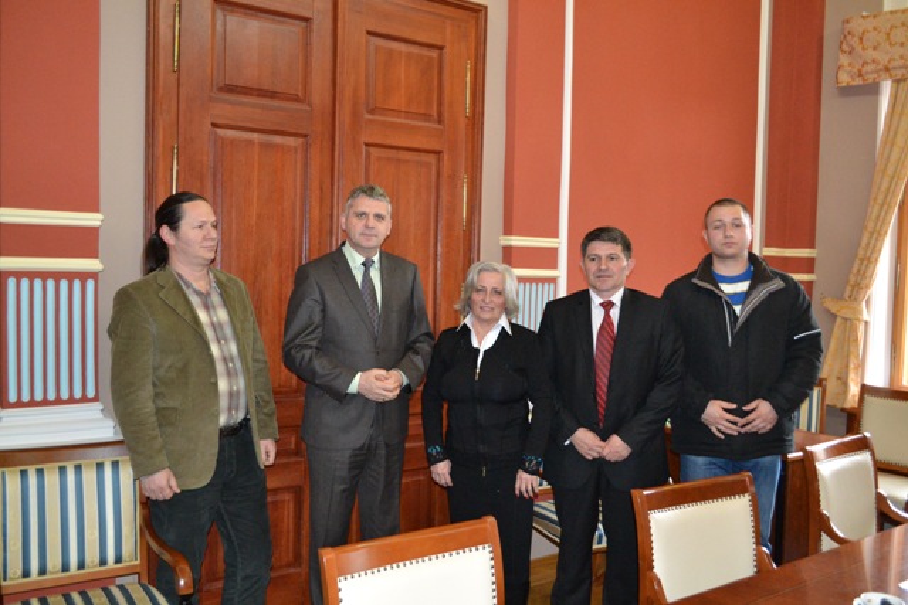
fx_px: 757
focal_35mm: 30
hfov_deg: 61.9
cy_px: 302
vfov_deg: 43.6
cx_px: 454
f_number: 3.8
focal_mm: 20
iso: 3200
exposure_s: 1/60
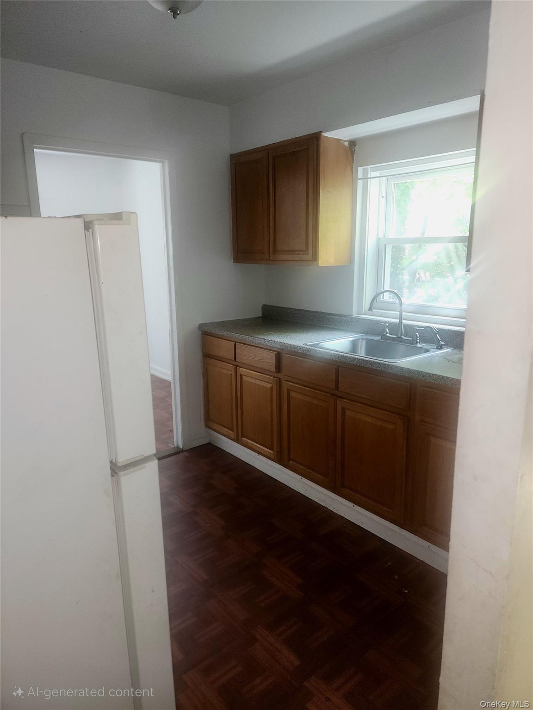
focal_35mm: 23
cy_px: 355
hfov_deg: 58.9
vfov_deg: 73.9
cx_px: 266
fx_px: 472
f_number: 1.8
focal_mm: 6.4
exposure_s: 1/30
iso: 100
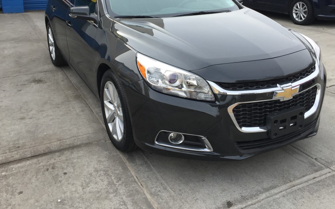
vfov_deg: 34.9
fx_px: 329
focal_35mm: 36
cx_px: 174
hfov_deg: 54.0
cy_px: 66
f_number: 2.2
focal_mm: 4.15
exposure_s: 1/824
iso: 32
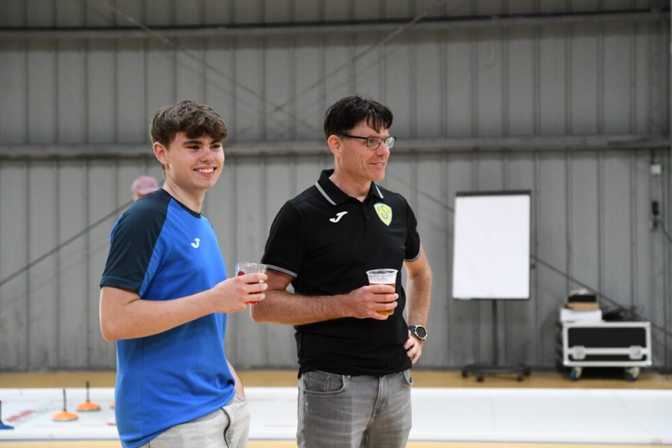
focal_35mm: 63
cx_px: 345
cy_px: 217
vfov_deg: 21.6
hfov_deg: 31.9
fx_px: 1176
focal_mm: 60
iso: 8000
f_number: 2.8
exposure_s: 1/1250
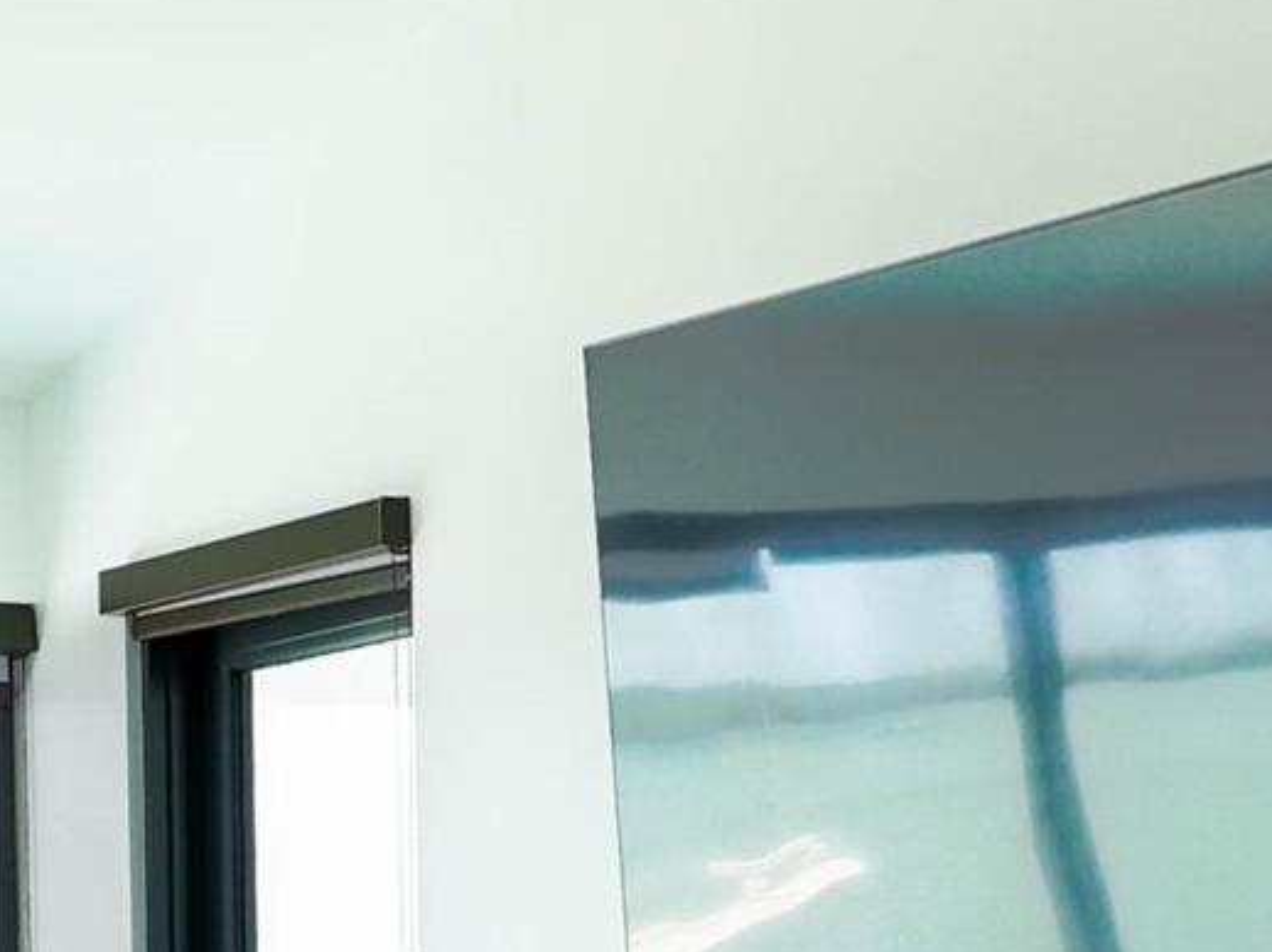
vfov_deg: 13.6
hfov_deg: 18.0
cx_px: 34
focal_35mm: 107
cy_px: 1017
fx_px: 3930
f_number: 5.6
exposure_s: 1/400
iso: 640
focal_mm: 24
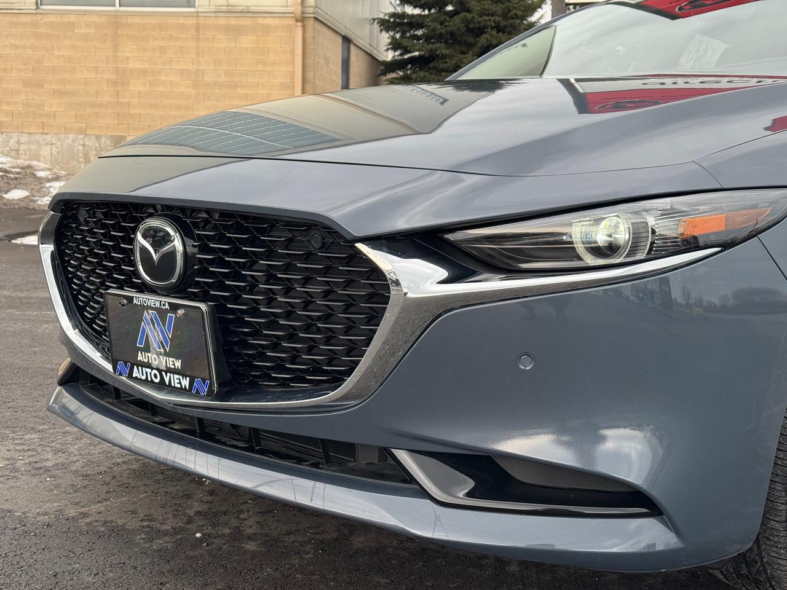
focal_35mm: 48
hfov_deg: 39.7
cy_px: 295
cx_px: 394
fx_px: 1091
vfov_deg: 30.3
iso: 64
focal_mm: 6.76
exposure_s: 1/360
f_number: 1.78
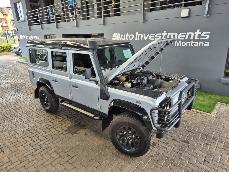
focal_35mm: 23
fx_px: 152
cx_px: 114
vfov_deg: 58.9
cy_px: 86
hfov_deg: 73.9
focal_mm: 5.4
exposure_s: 1/180
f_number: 1.8
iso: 64
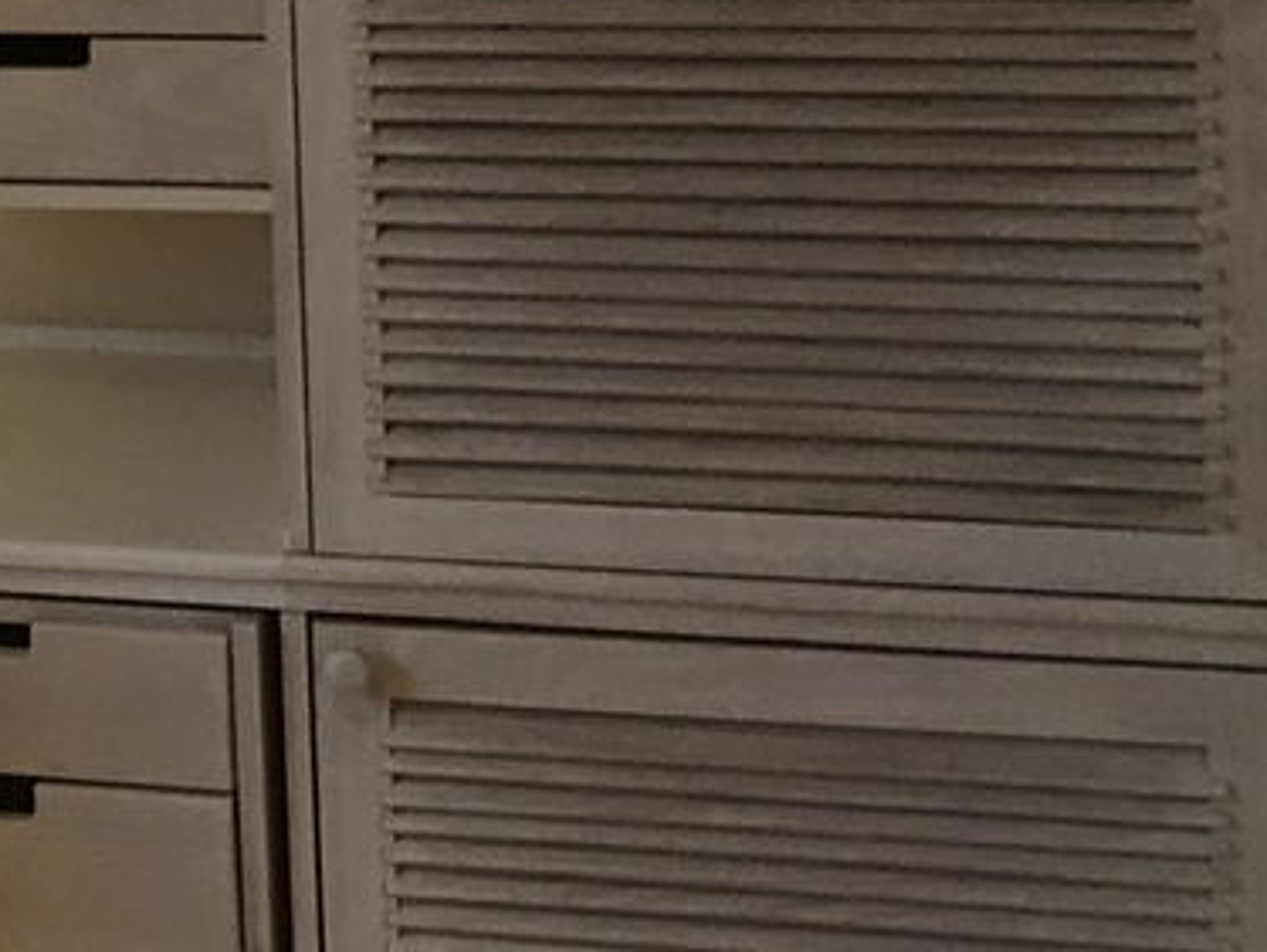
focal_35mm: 124
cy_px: -349
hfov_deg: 14.0
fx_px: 4542
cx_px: -1047
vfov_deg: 11.6
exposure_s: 1/17
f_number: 2.2
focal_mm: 4.15
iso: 64
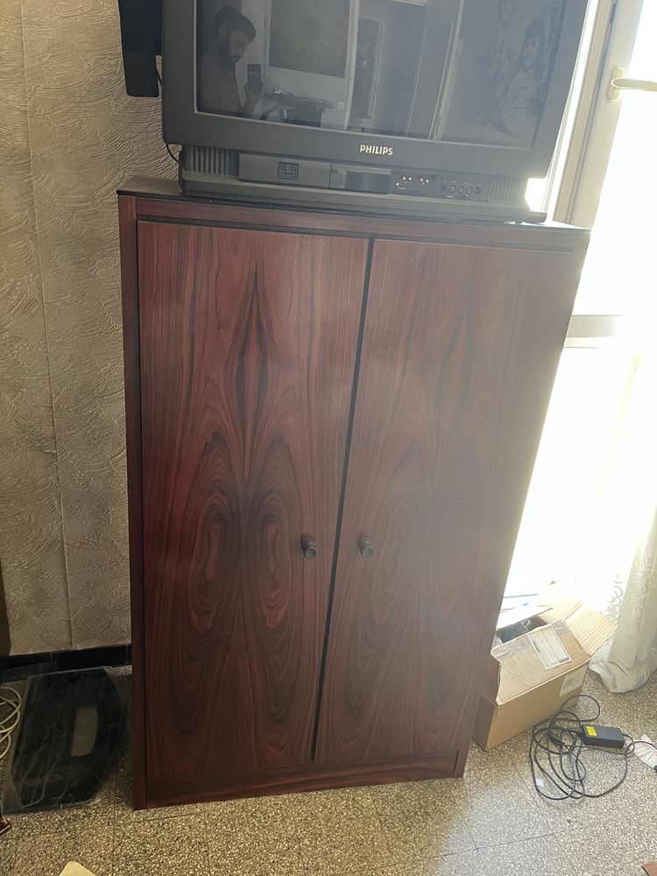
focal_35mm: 26
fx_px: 658
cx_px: 328
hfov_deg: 53.1
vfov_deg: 67.3
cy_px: 438
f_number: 1.6
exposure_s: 1/60
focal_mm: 5.1
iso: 200
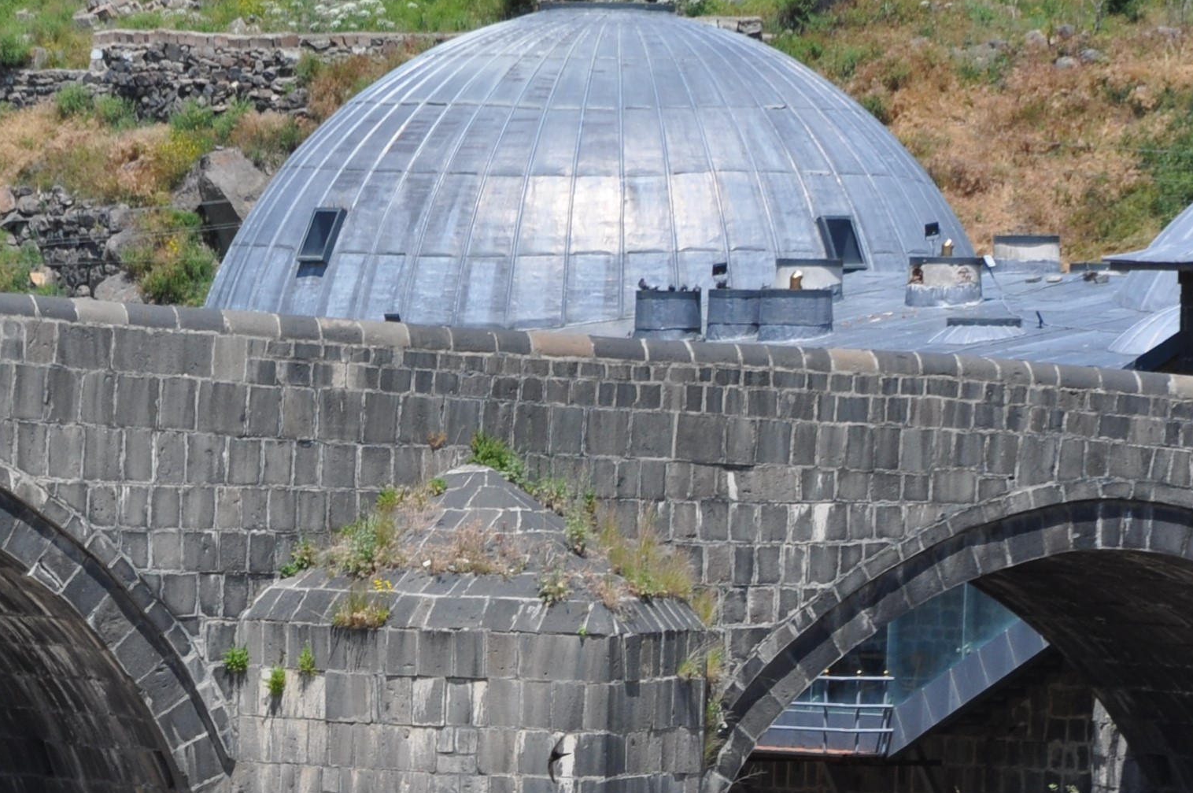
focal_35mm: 445
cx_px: 247
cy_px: 928
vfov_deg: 3.1
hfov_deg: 4.6
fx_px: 14743
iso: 200
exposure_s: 1/400
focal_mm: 105
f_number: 10
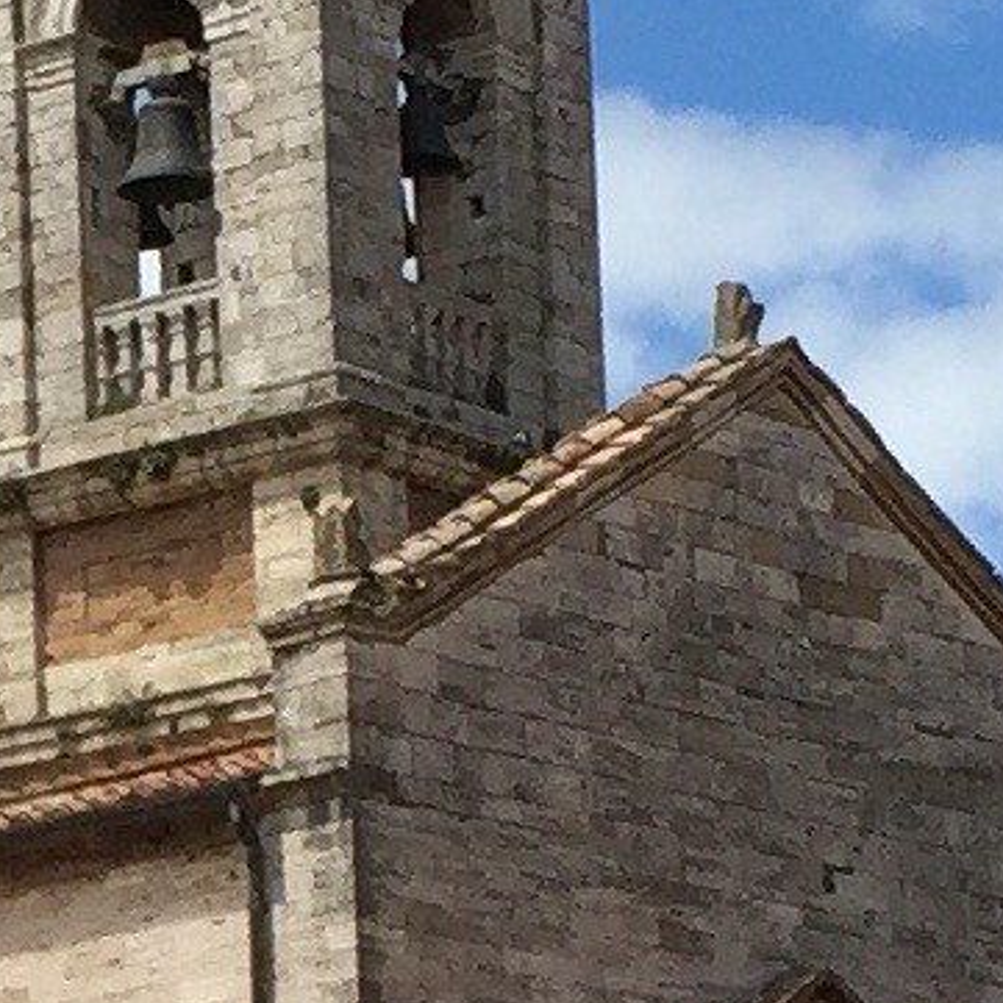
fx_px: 7605
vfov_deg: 7.5
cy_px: 1017
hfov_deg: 7.5
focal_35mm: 232
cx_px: -139
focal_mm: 4.15
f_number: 2.2
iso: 32
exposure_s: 1/3049
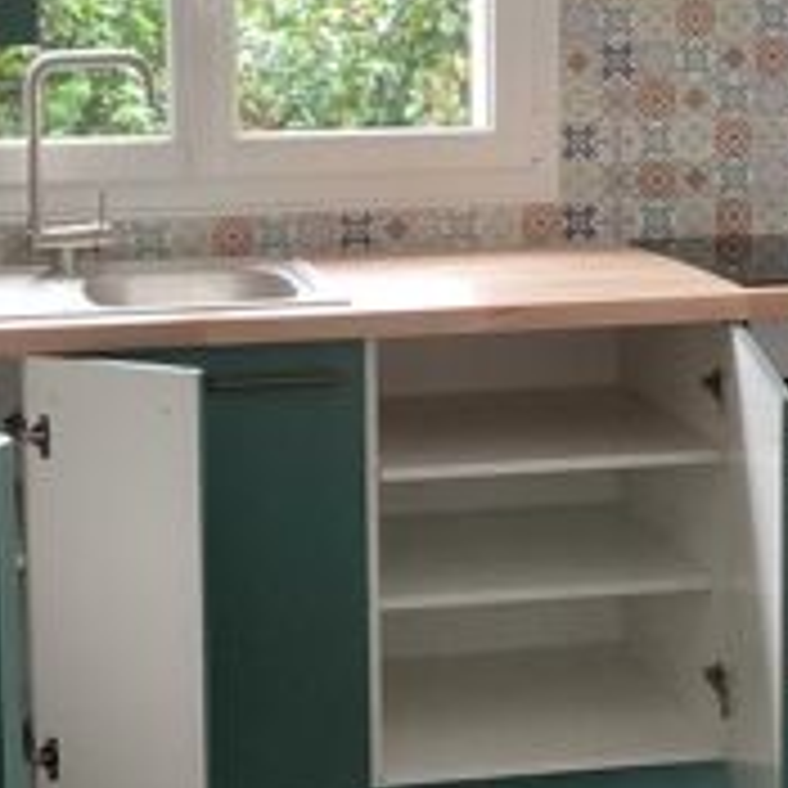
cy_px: 180
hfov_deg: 23.0
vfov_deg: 22.8
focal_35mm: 75
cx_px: 279
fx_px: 1932
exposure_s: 1/60
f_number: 2.4
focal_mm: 3.3
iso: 320
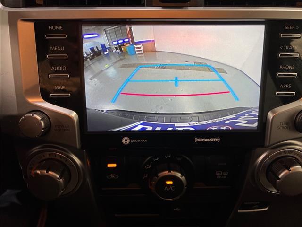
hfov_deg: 67.3
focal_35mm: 26
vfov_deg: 53.1
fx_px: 227
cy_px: 114
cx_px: 151
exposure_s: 1/60
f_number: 1.5
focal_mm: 5.7
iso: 125
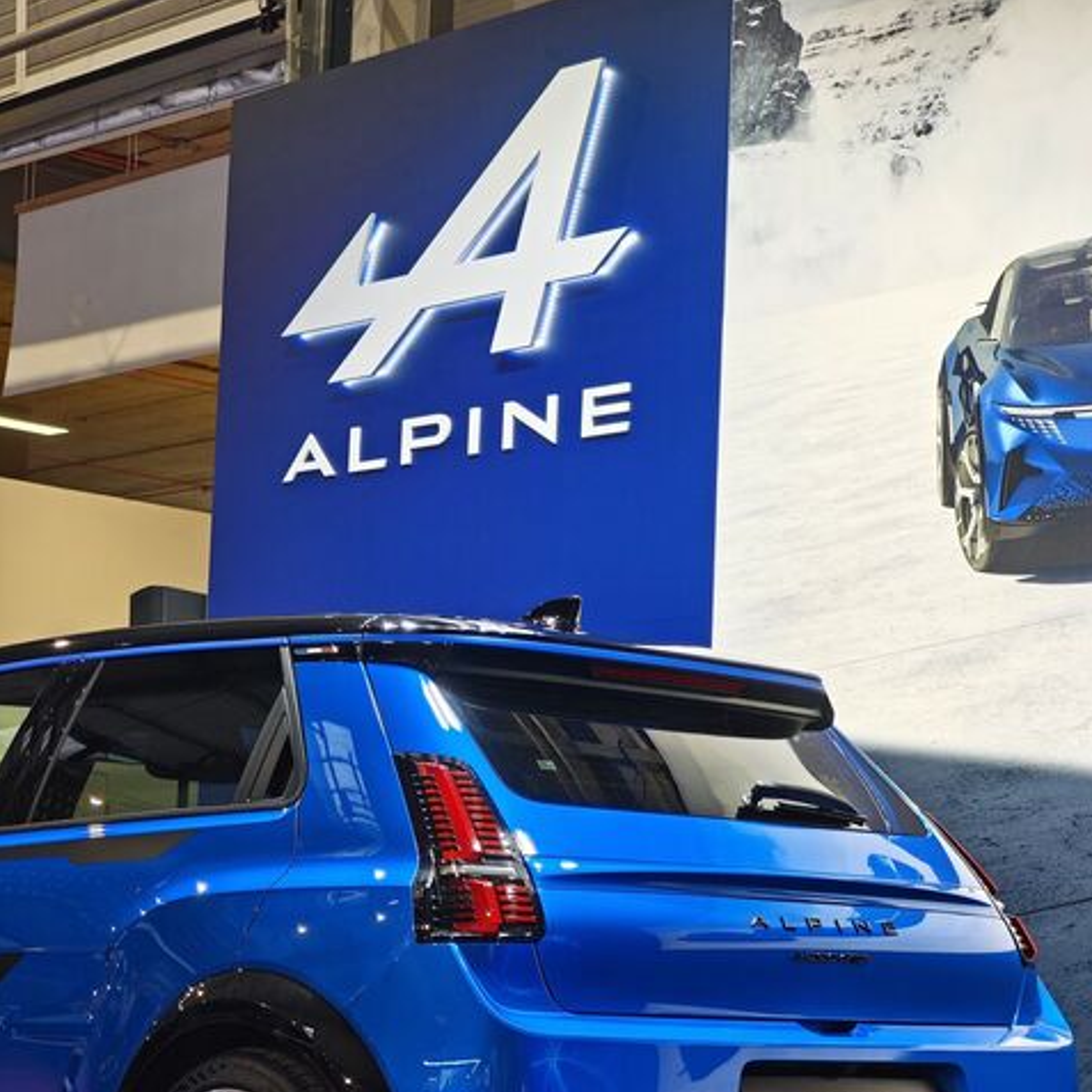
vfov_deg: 19.4
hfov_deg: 19.5
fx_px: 3176
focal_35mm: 89
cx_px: 545
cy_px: 726
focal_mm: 12.28
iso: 100
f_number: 1.8
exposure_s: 1/100
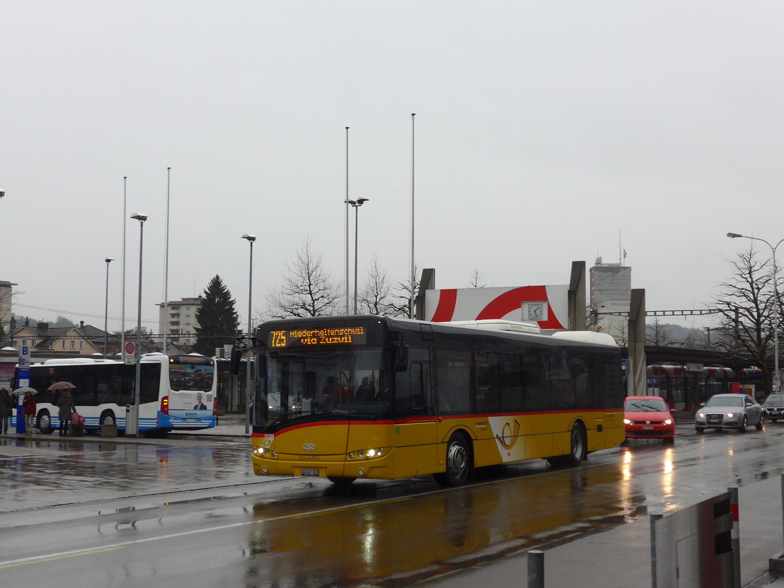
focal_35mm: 49
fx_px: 1110
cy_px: 294
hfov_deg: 38.9
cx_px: 392
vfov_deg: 29.7
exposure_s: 1/200
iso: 80
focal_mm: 10.1
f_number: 3.2
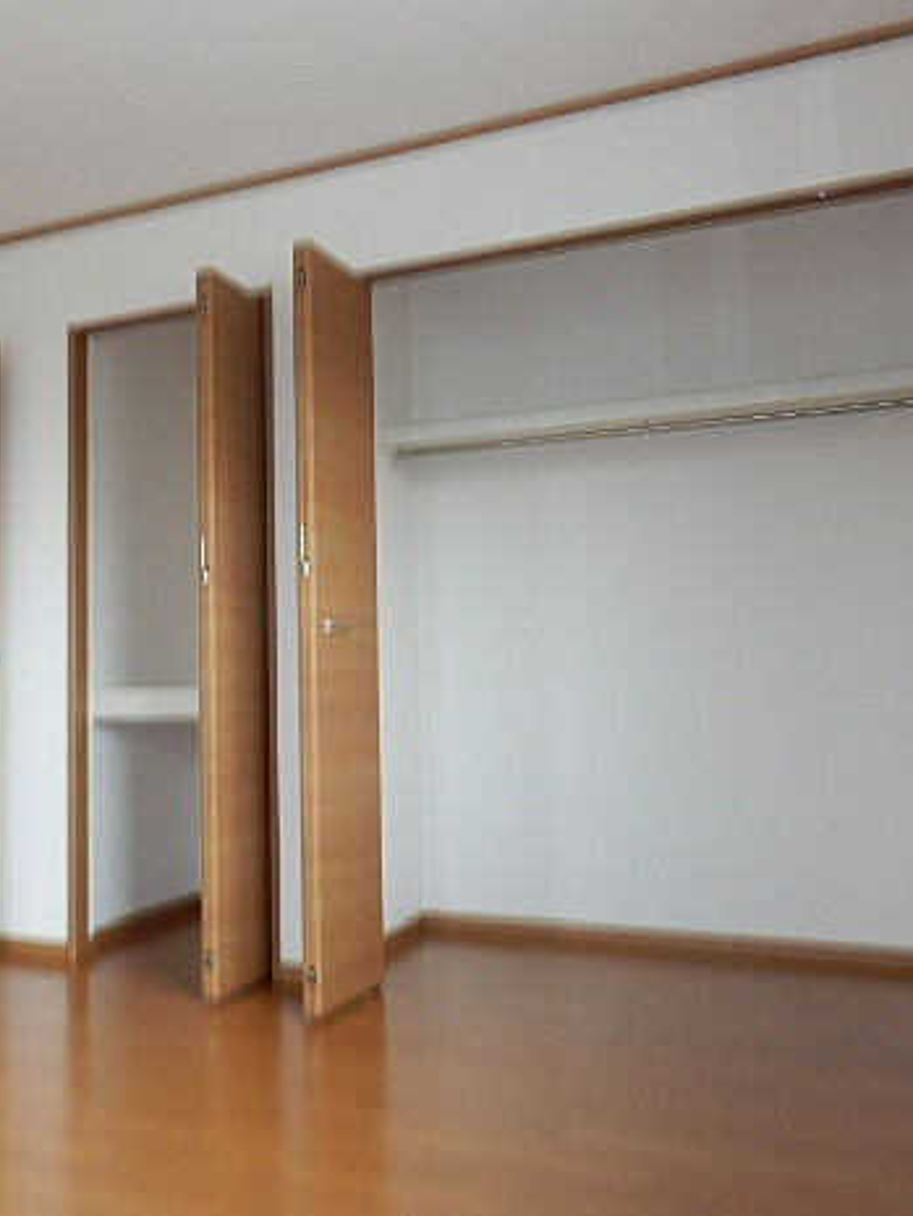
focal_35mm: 33
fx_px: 1160
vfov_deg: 55.3
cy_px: 607
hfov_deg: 41.9
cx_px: 251
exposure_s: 1/30
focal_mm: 4.2
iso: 200
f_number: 3
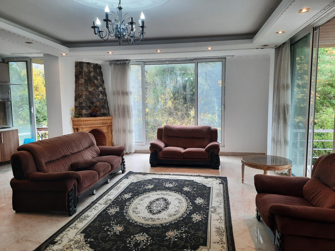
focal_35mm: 25
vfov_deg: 54.9
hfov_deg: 69.4
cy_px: 126
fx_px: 242
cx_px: 168
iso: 80
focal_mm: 4.6
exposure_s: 1/50
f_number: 2
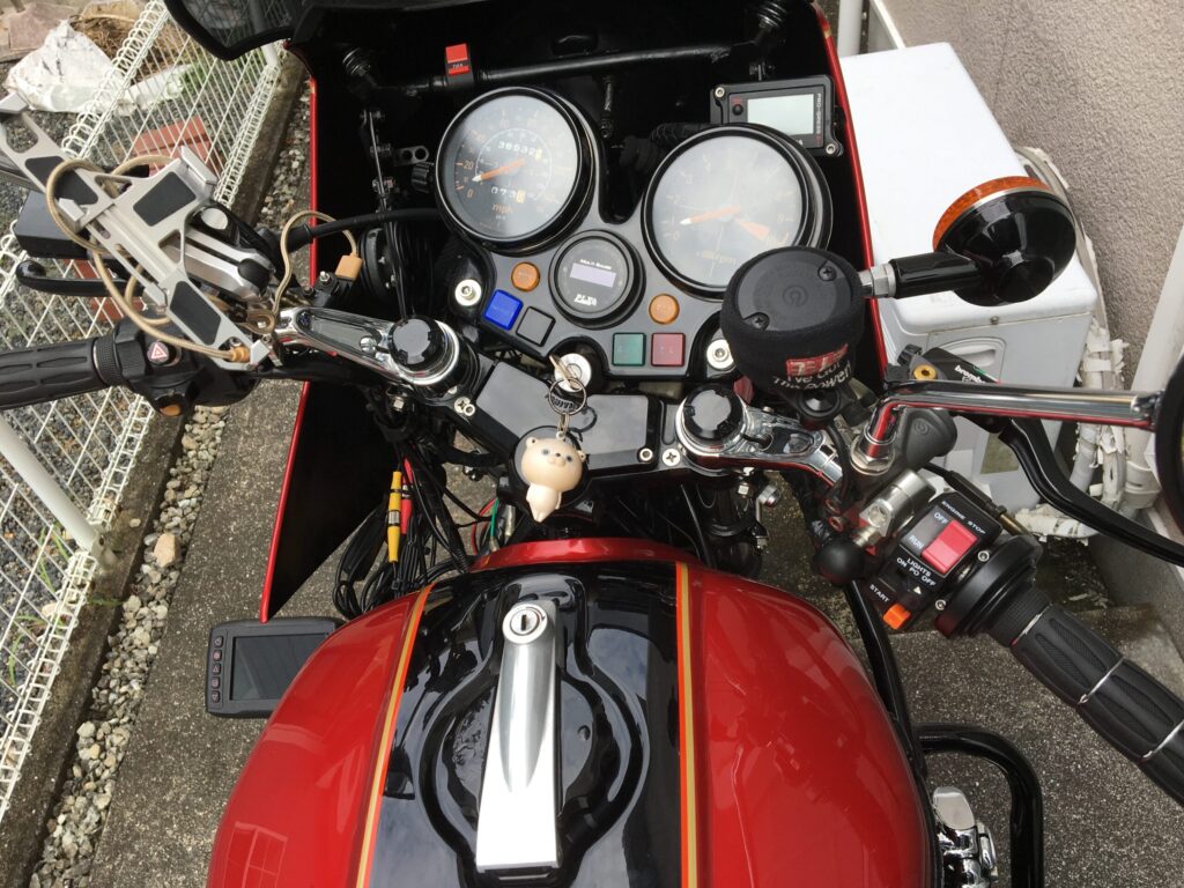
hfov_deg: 61.7
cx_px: 592
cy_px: 444
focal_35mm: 29
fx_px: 992
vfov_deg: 48.2
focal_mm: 4.15
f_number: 2.2
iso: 25
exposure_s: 1/403
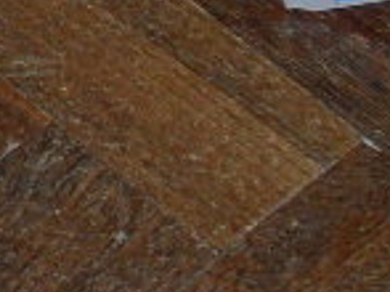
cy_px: -411
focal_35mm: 293
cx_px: -655
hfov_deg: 6.3
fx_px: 3298
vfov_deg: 4.9
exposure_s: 1/45
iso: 100
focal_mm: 7.1
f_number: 3.1
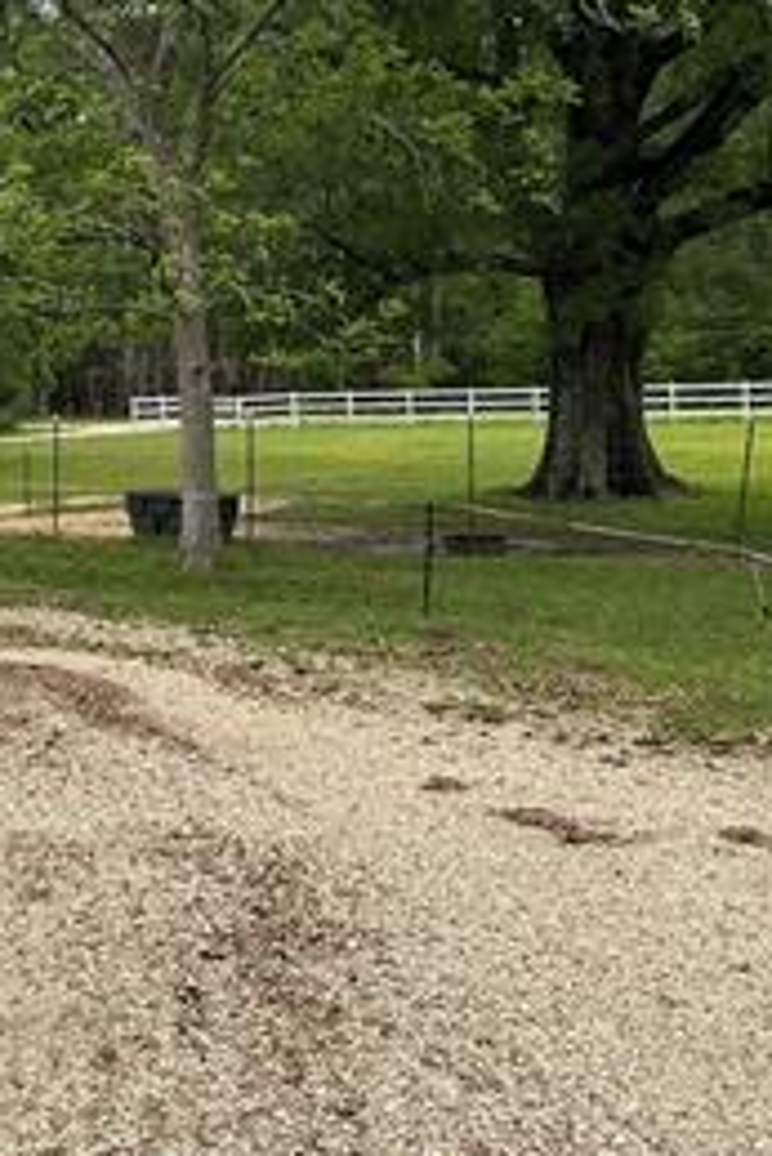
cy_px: 428
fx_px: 1735
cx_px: 49
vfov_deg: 36.6
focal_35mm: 54
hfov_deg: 24.2
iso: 25
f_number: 1.8
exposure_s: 1/869
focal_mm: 3
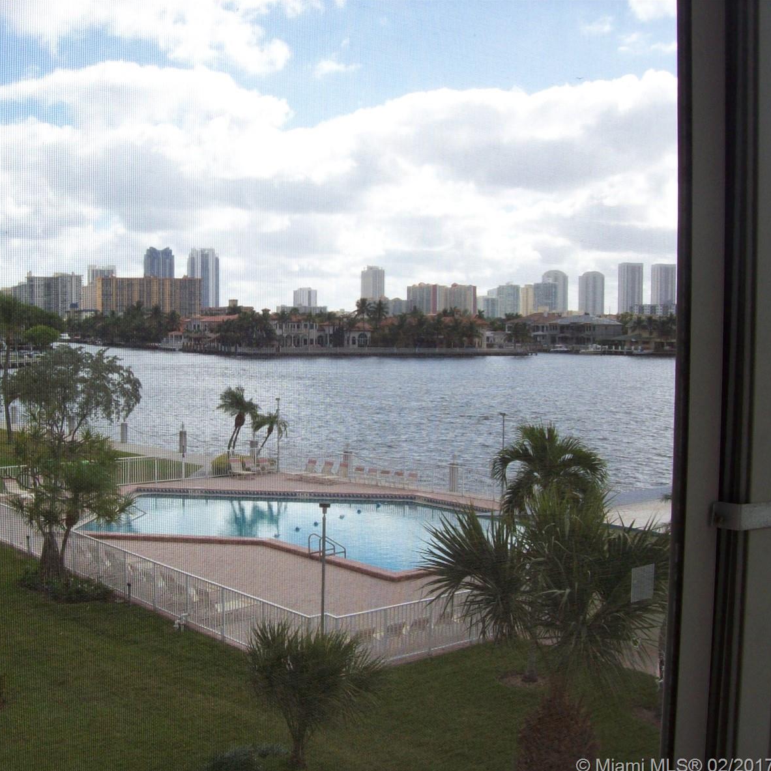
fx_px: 1084
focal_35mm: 43
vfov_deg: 39.2
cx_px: 267
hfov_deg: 38.8
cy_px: 389
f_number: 4.8
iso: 80
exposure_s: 1/431
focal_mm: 6
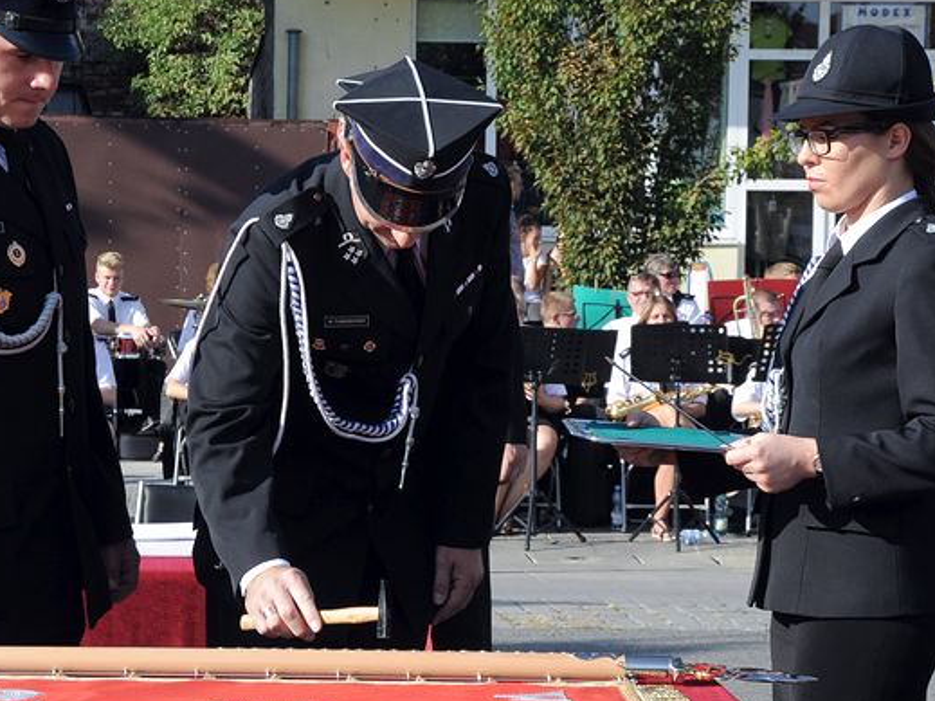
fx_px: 3187
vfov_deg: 12.5
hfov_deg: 16.7
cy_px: 397
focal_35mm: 118
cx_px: 396
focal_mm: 50
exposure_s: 1/400
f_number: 10
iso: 400
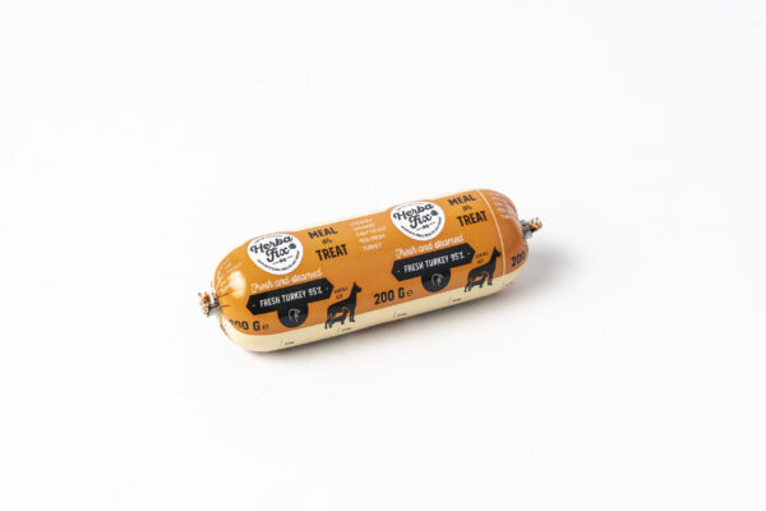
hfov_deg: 28.8
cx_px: 383
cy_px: 256
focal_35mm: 70
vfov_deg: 19.5
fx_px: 1489
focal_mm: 70
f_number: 10
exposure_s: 1/200
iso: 160
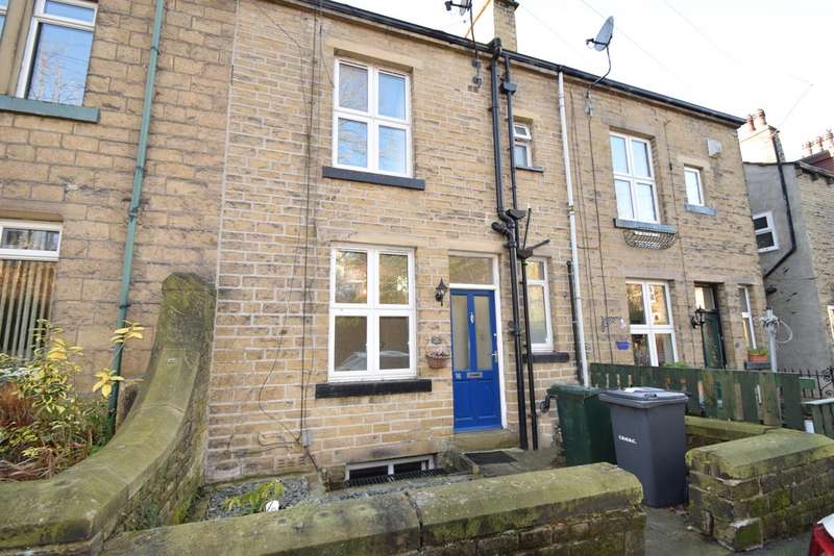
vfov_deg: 77.4
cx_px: 417
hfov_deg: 100.4
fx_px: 348
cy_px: 278
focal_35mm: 15
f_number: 5.6
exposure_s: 1/125
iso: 560
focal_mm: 10
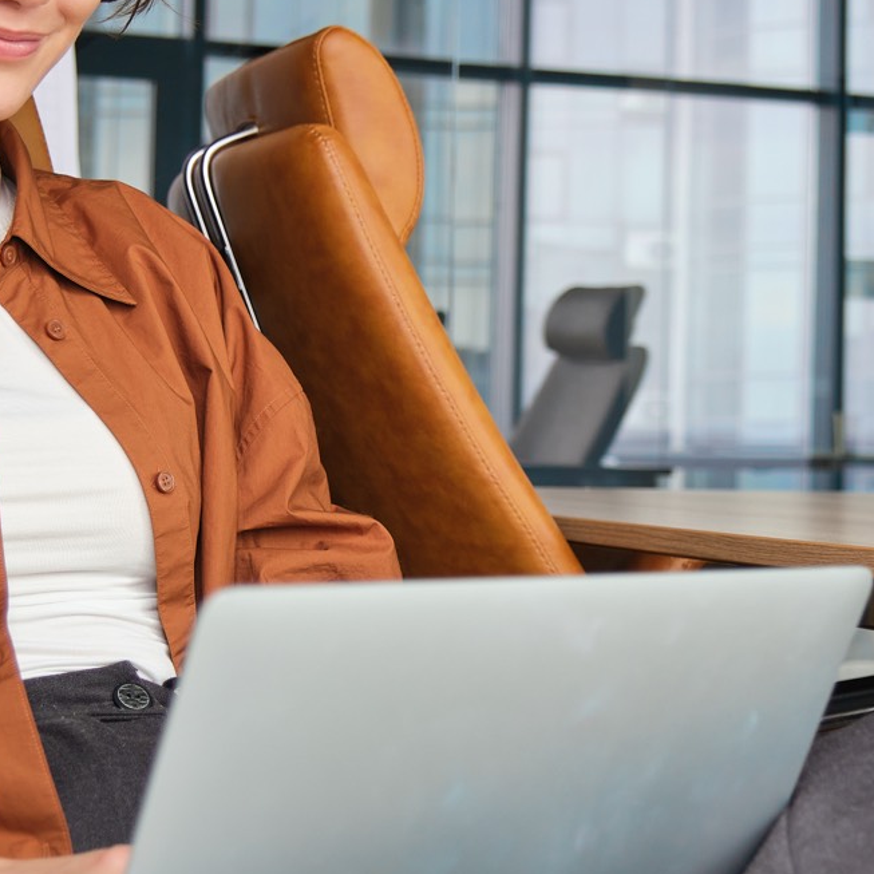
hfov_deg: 23.1
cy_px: 357
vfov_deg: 23.0
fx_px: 2142
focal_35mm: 75
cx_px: 440
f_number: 2.8
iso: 320
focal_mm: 21.3
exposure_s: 1/125
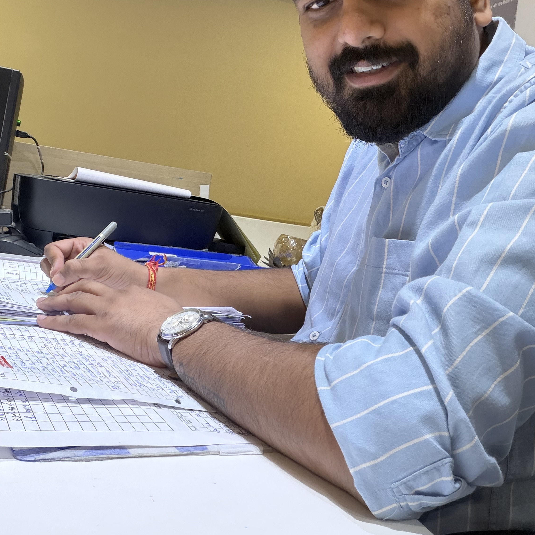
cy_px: 198
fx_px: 629
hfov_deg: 46.0
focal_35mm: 36
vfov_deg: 45.6
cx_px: 267
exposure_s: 1/25
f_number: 1.9
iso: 400
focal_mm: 2.71
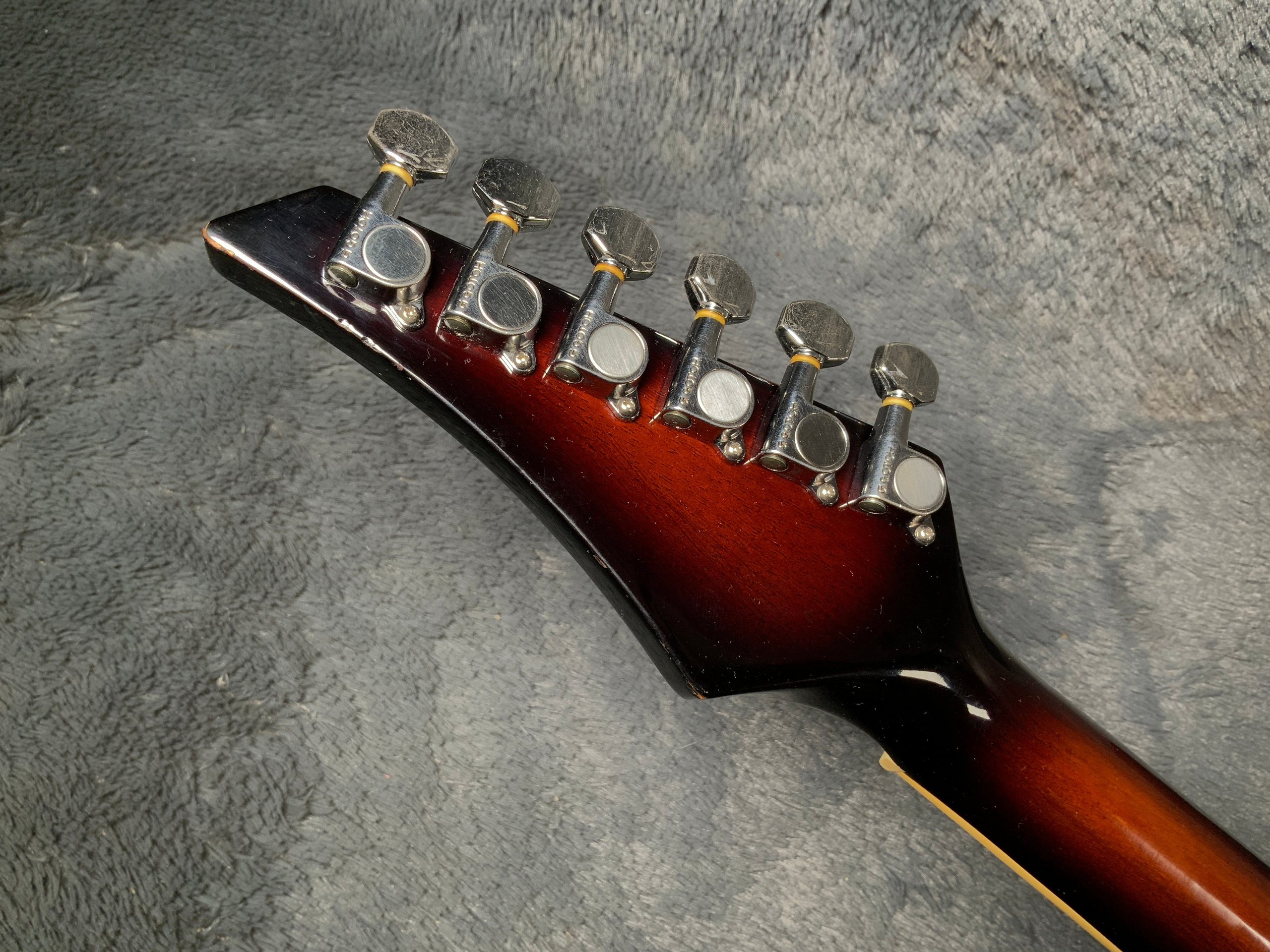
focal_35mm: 29
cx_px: 635
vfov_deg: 48.2
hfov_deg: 61.7
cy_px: 476
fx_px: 1064
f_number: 1.8
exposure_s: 1/104
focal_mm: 3
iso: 40
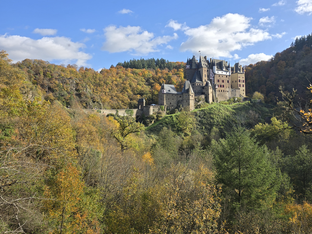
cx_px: 182
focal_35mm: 27
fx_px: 243
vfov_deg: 51.3
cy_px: 104
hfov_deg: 64.9
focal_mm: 6.3
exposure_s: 1/521
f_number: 1.7
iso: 12
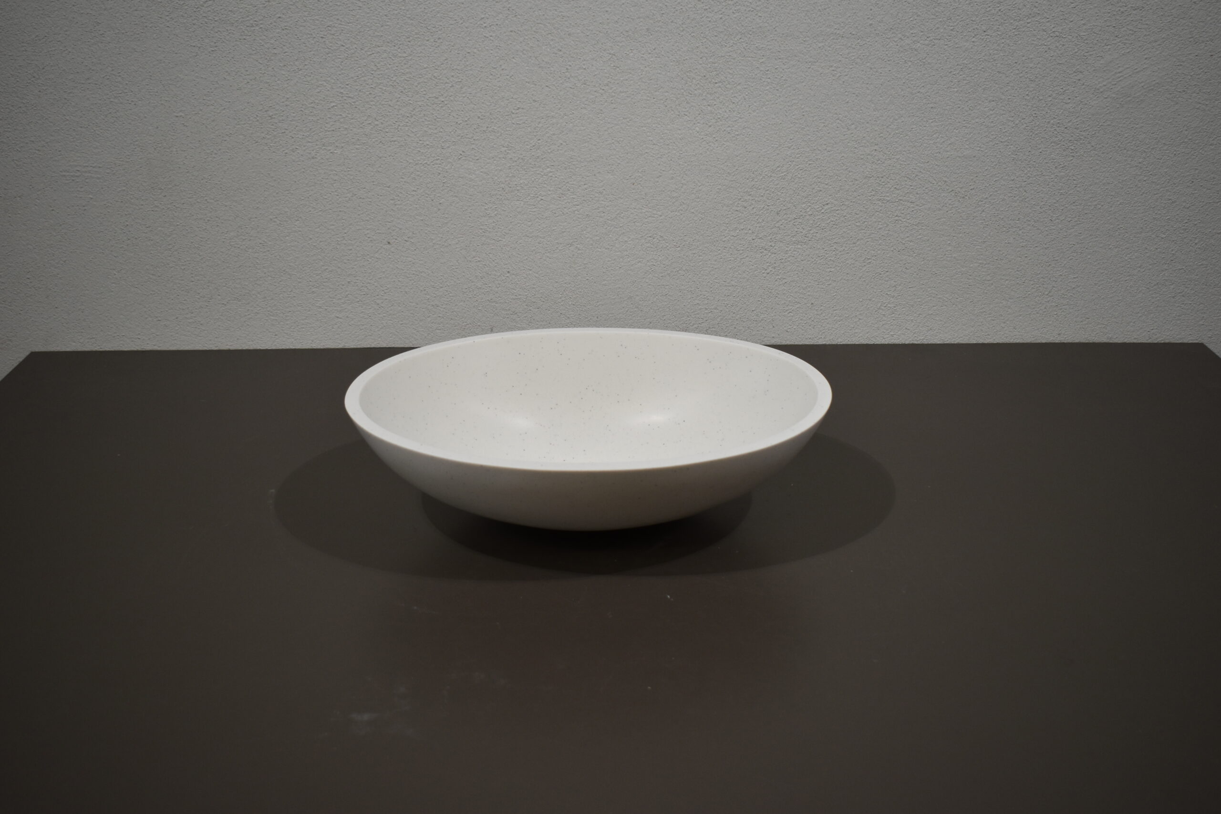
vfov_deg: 34.2
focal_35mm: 39
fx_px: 1323
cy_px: 407
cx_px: 610
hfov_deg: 49.6
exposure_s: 1/250
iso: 400
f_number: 4.5
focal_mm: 26
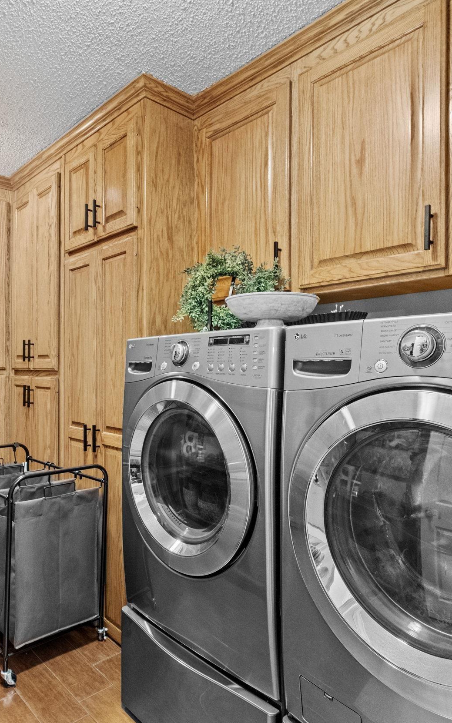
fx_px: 453
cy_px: 362
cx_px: 169
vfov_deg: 77.2
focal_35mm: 23
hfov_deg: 52.4
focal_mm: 10
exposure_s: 1
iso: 800
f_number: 5.6
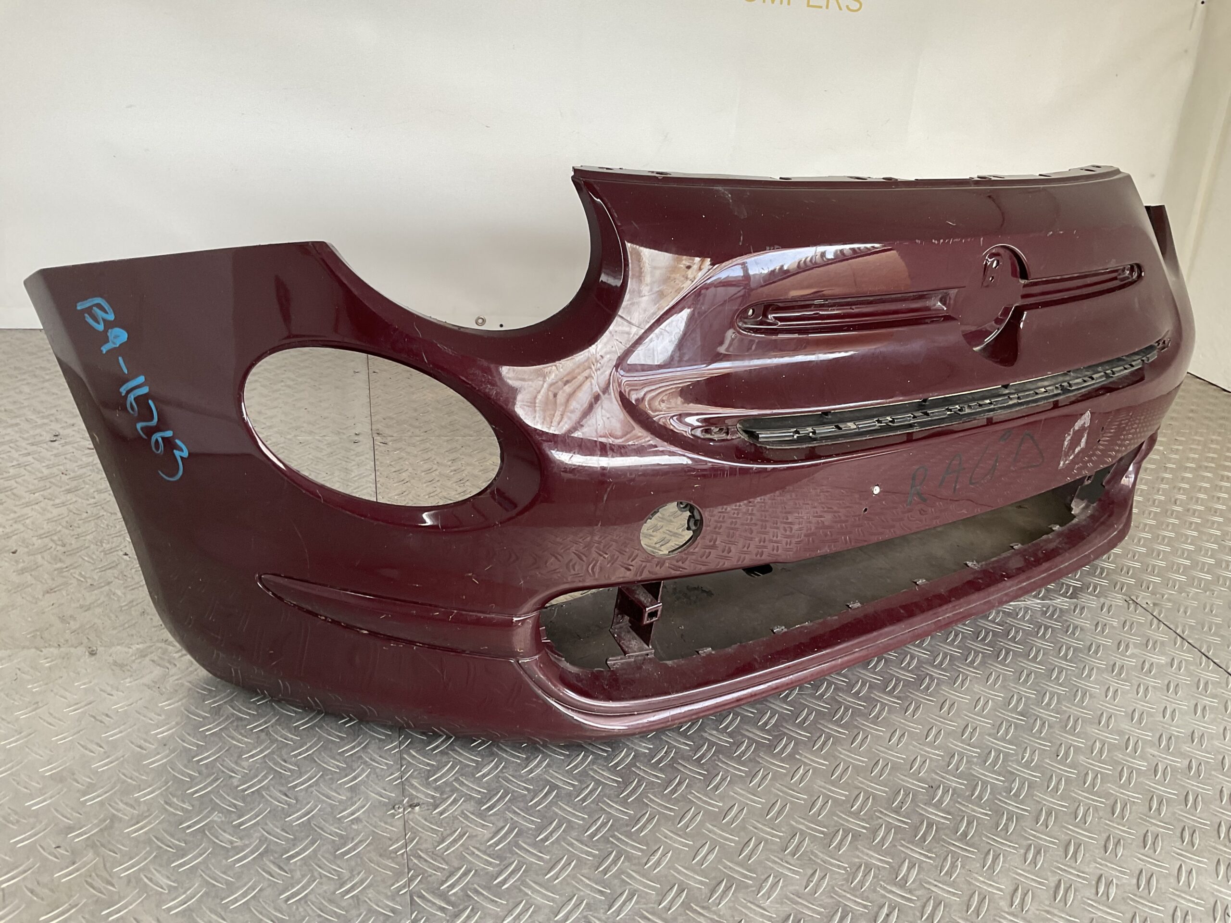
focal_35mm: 29
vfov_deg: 48.2
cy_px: 462
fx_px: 1031
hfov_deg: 61.7
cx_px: 616
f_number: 1.8
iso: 40
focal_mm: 3
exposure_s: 1/60
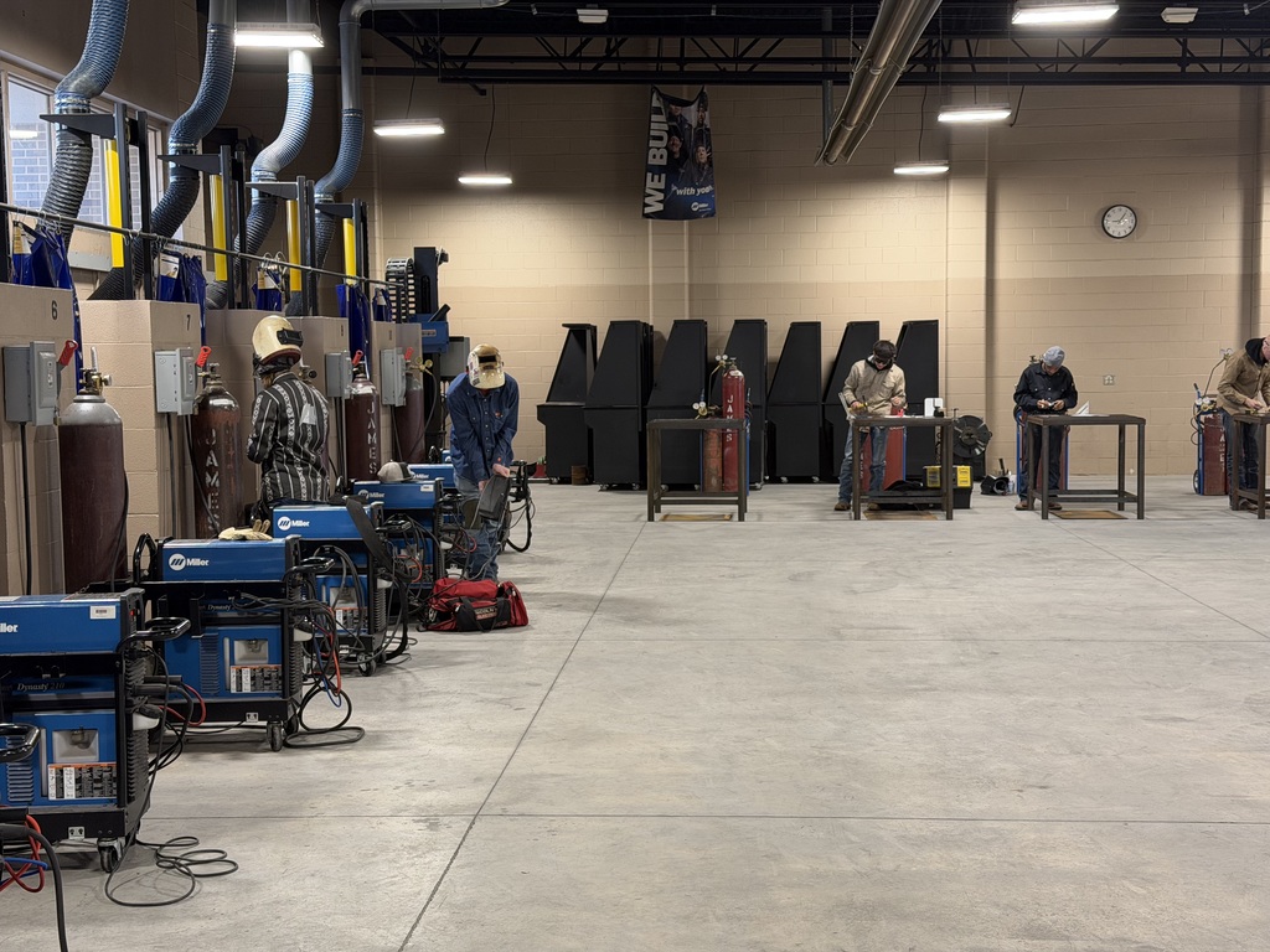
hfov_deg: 39.7
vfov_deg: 30.3
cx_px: 635
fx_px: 1761
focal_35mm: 48
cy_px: 476
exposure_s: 1/60
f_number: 1.78
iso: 100
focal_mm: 6.76
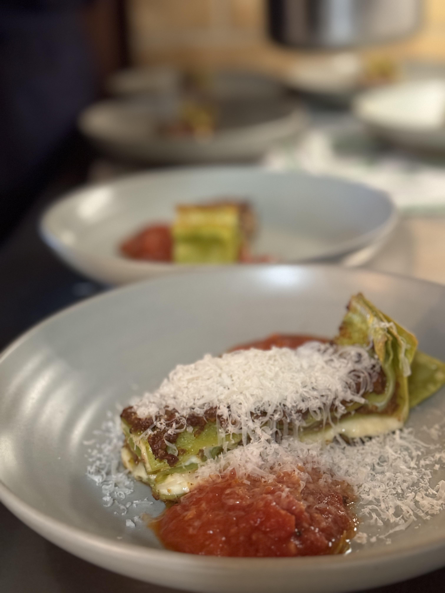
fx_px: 823
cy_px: 296
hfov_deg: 30.3
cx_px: 222
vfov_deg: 39.7
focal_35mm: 48
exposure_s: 1/30
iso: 500
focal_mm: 6.86
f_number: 1.78
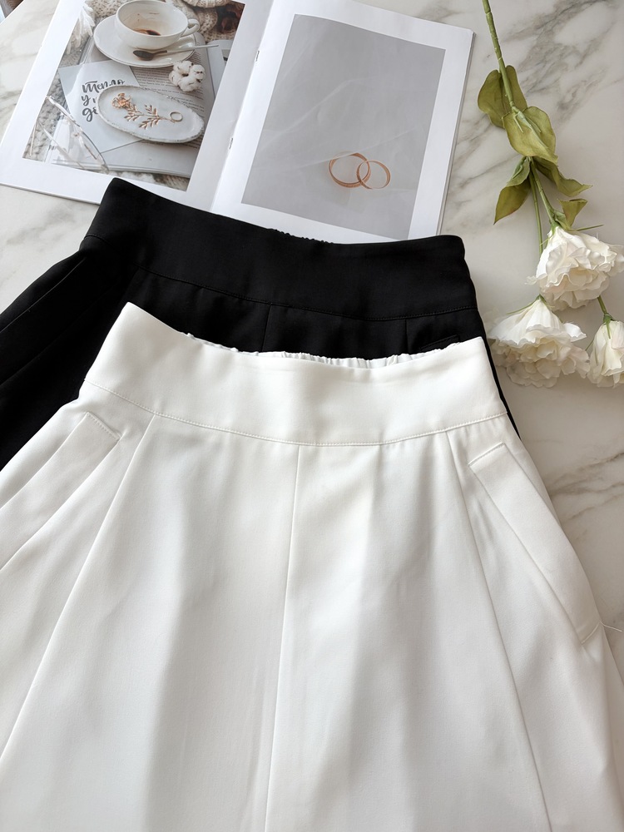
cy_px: 416
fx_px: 625
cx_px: 312
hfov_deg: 53.1
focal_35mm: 26
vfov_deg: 67.3
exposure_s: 1/121
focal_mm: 5.96
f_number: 1.6
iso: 32
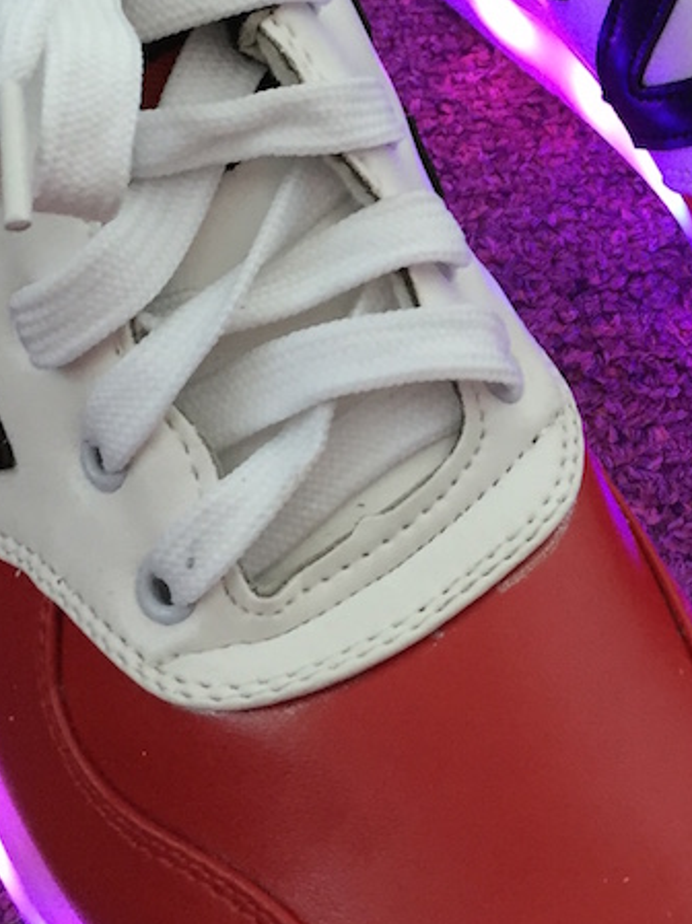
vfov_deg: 23.9
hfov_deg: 17.9
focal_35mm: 81
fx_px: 2162
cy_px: 215
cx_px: 626
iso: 100
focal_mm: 4.15
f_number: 2.2
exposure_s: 1/30
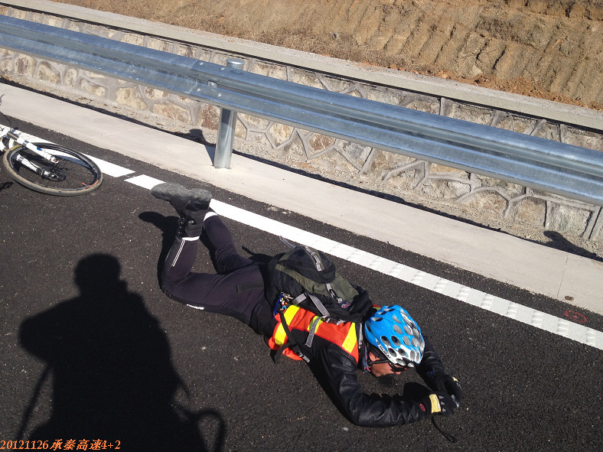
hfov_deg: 52.6
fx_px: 610
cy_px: 226
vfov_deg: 40.7
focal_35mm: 35
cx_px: 302
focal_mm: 4.28
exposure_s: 1/2304
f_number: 2.4
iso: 64
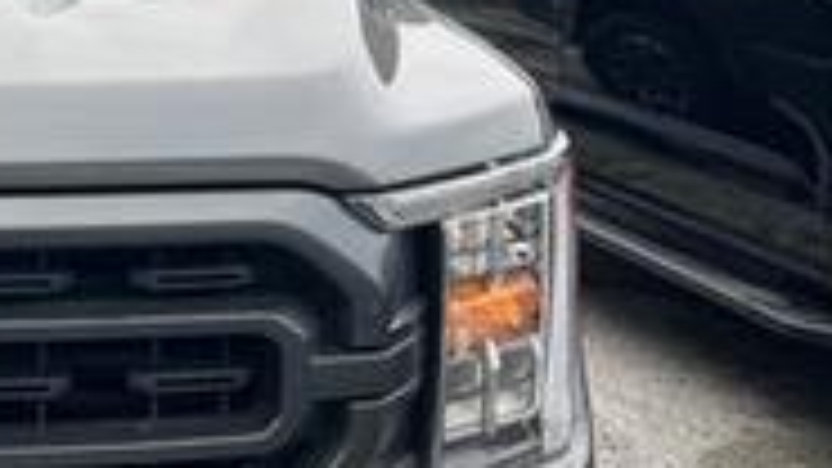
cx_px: -220
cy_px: 148
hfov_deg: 24.4
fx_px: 1698
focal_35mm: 77
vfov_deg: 15.6
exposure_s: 1/121
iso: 50
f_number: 1.5
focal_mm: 5.7
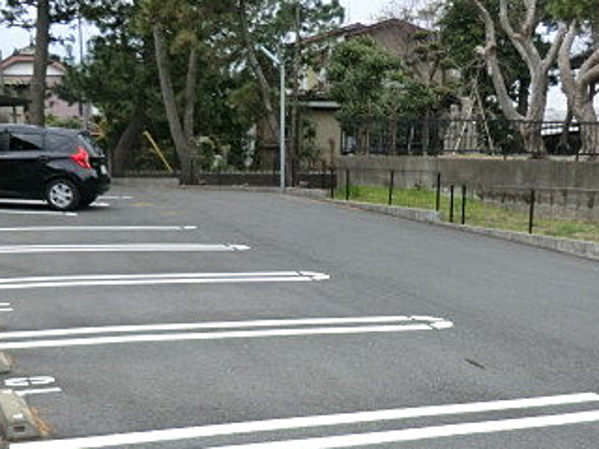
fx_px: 831
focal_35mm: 48
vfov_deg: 29.3
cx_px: 337
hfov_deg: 39.6
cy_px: 387
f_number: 3.2
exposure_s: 1/320
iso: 80
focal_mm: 4.3
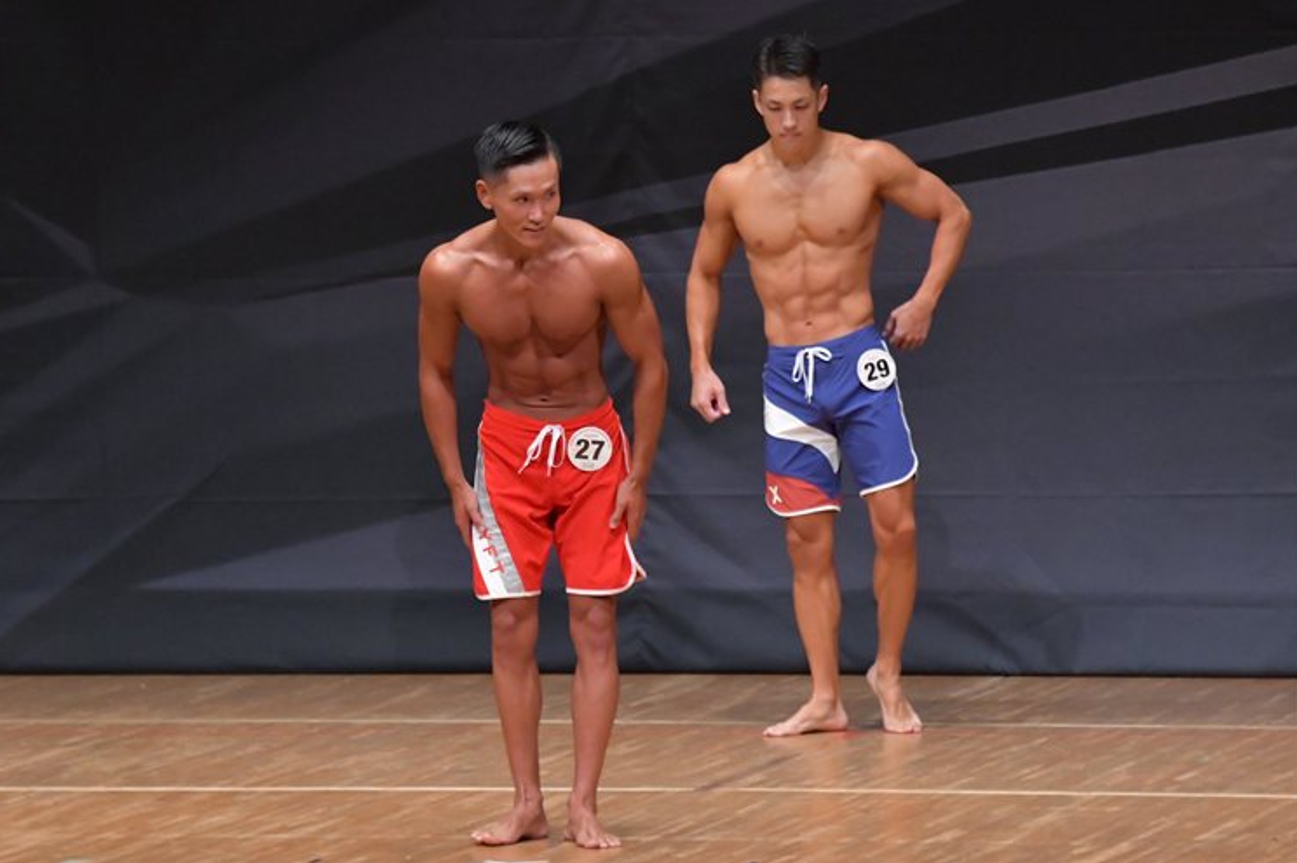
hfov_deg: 6.9
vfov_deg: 4.6
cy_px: 418
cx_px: 628
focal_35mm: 297
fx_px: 10693
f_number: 5.6
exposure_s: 1/400
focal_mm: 190
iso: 6400
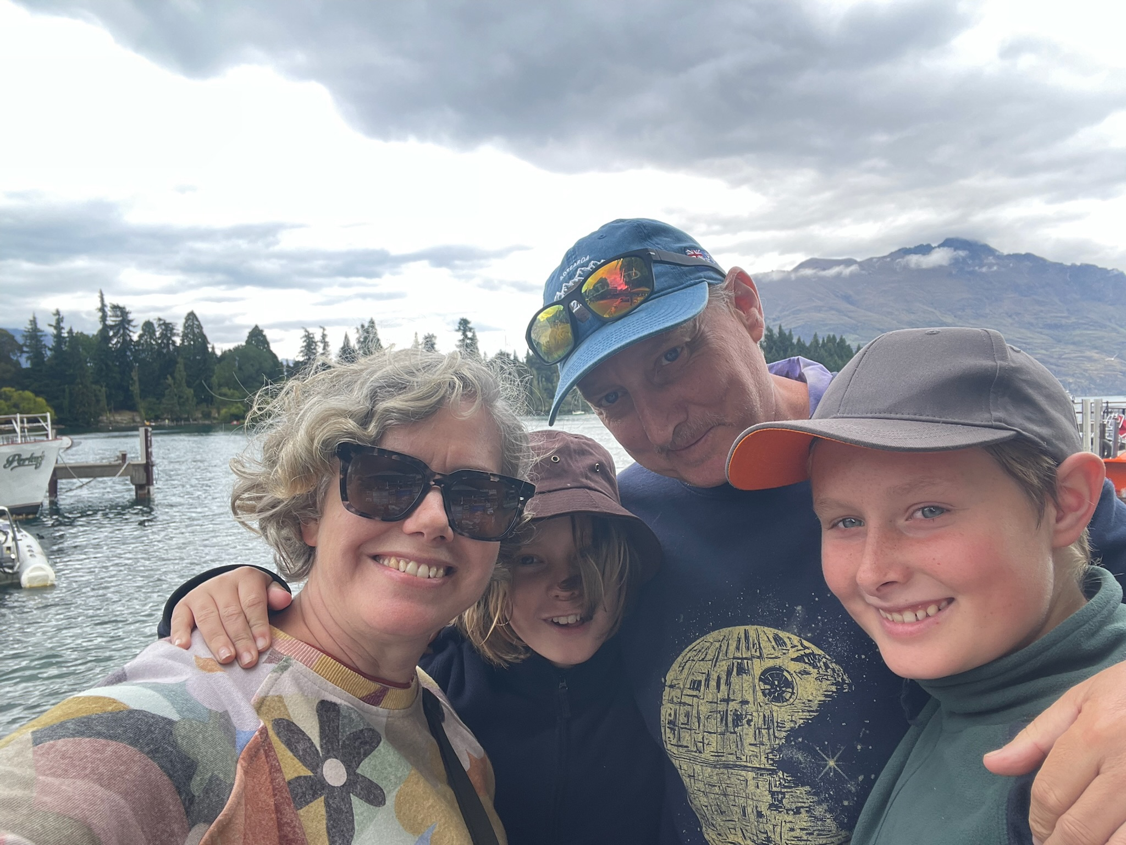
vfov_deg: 58.9
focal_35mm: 23
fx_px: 748
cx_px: 563
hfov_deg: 73.9
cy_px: 422
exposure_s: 1/122
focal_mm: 2.71
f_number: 2.2
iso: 32
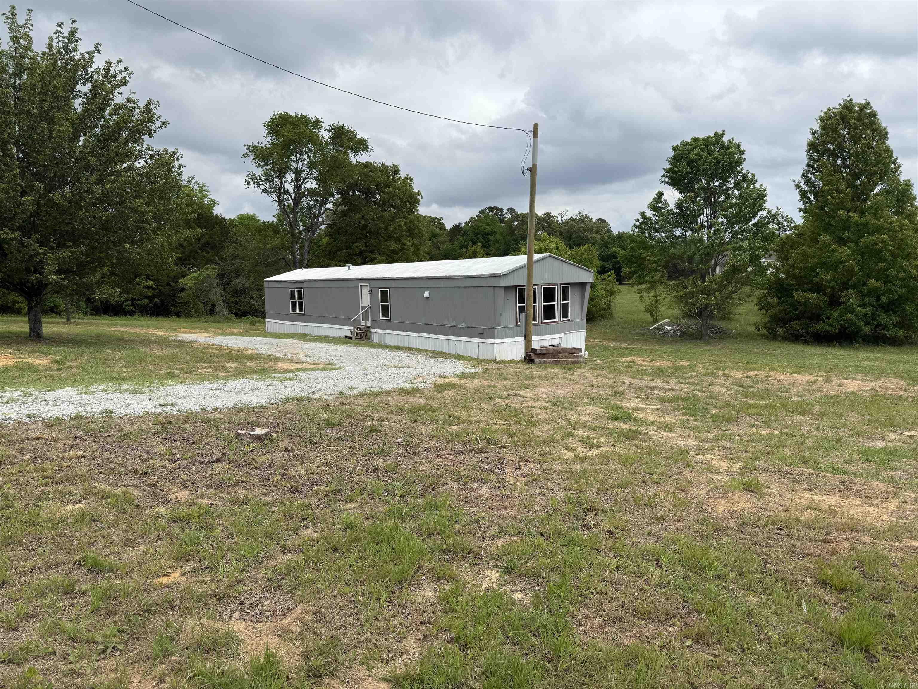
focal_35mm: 24
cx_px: 459
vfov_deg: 56.8
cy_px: 344
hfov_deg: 71.6
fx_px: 636
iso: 80
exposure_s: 1/5319
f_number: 1.78
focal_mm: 6.76
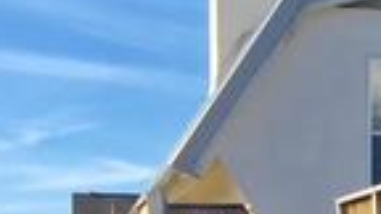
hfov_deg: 13.1
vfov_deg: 8.6
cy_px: 246
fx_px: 1414
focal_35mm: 140
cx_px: 788
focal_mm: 4.15
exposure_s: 1/1054
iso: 25
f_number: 2.2
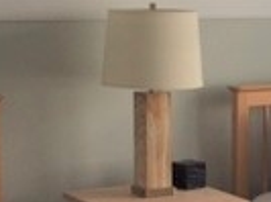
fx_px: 1093
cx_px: 308
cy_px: 159
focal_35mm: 140
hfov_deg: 13.8
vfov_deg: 10.5
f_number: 2.2
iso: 32
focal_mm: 4.15
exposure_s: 1/370
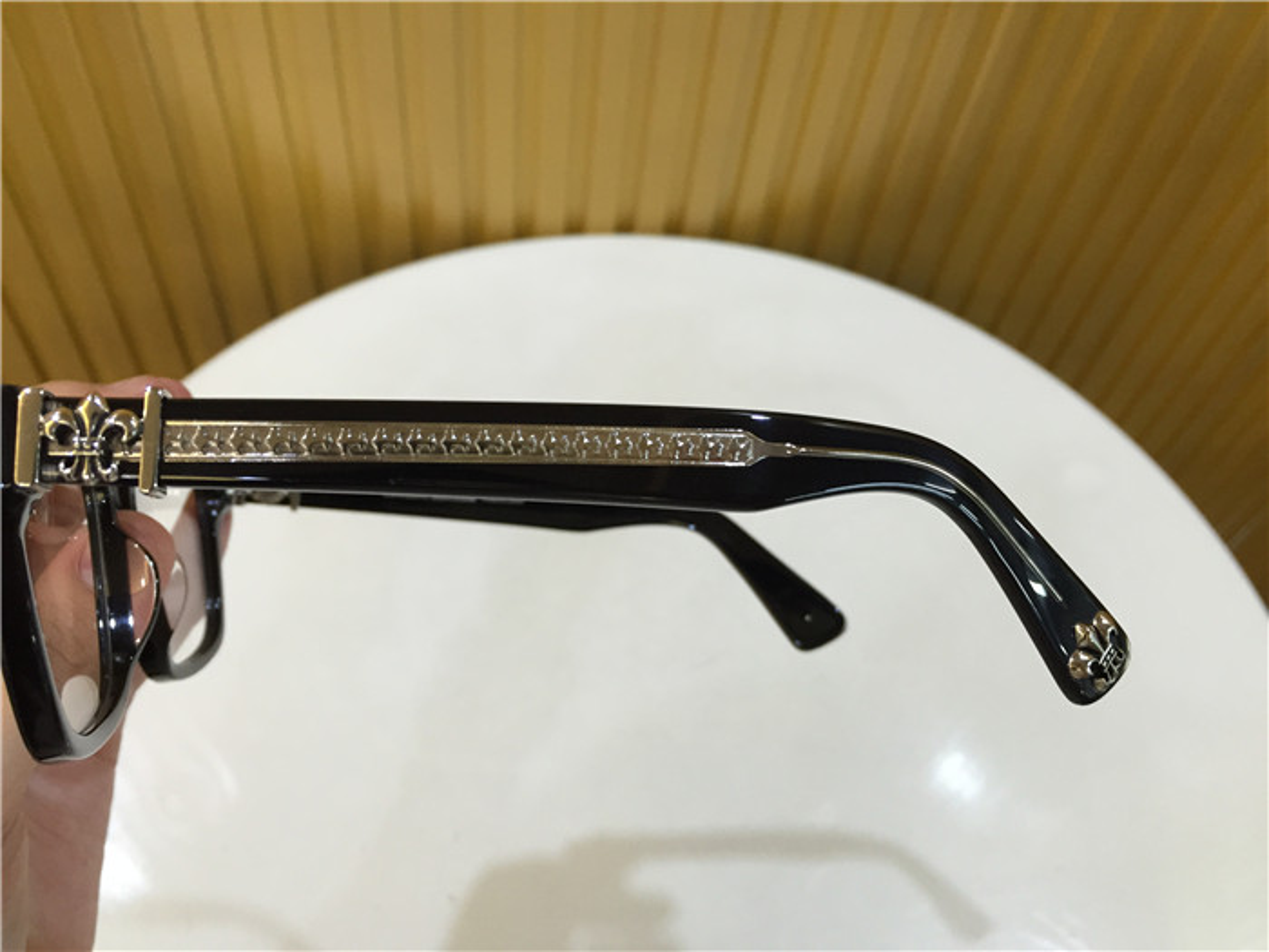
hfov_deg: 61.7
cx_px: 634
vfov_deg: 48.2
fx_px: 1063
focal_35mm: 29
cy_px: 476
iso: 160
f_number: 2.2
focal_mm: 4.15
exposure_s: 1/33
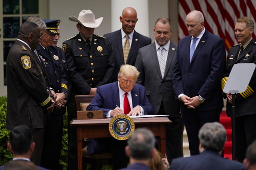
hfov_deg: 8.1
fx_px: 1798
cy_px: 85
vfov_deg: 5.4
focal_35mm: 253
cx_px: 128
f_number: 4
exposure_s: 1/4000
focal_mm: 253
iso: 400
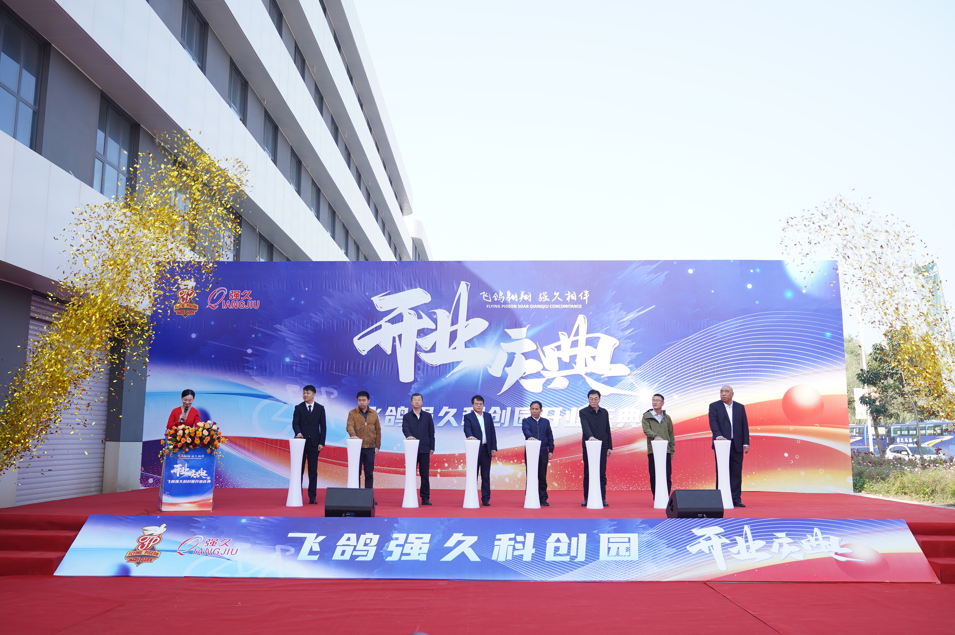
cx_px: 478
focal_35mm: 31
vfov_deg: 42.3
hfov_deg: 60.3
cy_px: 318
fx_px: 822
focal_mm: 31
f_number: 4
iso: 100
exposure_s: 1/200
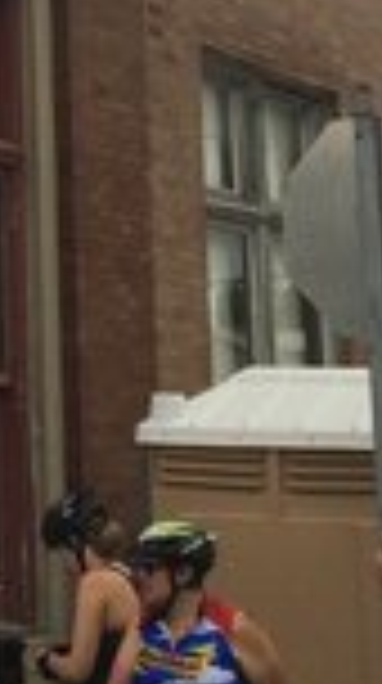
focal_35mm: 125
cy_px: -180
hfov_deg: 9.3
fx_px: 2261
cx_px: -279
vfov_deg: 16.3
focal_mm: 4.15
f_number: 2.2
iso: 32
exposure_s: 1/461
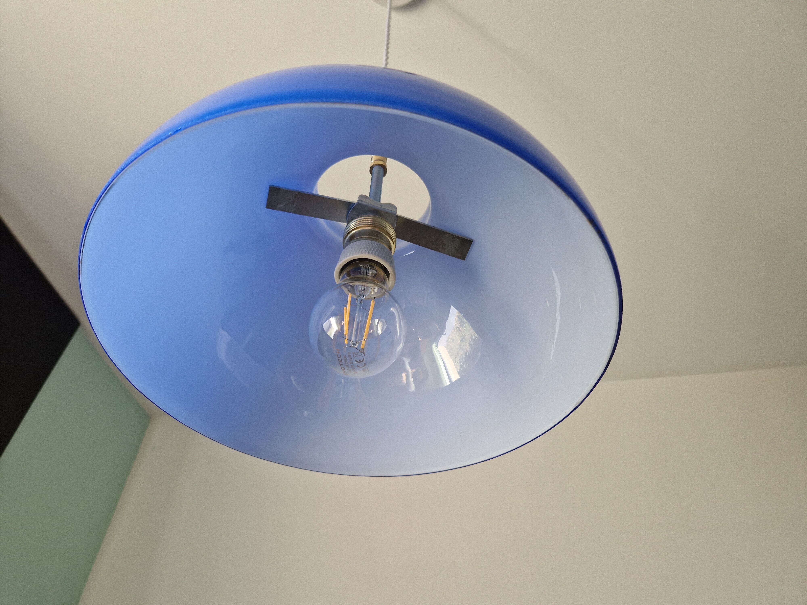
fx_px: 536
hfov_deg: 73.9
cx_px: 404
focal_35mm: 23
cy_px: 302
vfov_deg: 58.9
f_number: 1.8
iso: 50
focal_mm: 5.4
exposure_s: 1/119
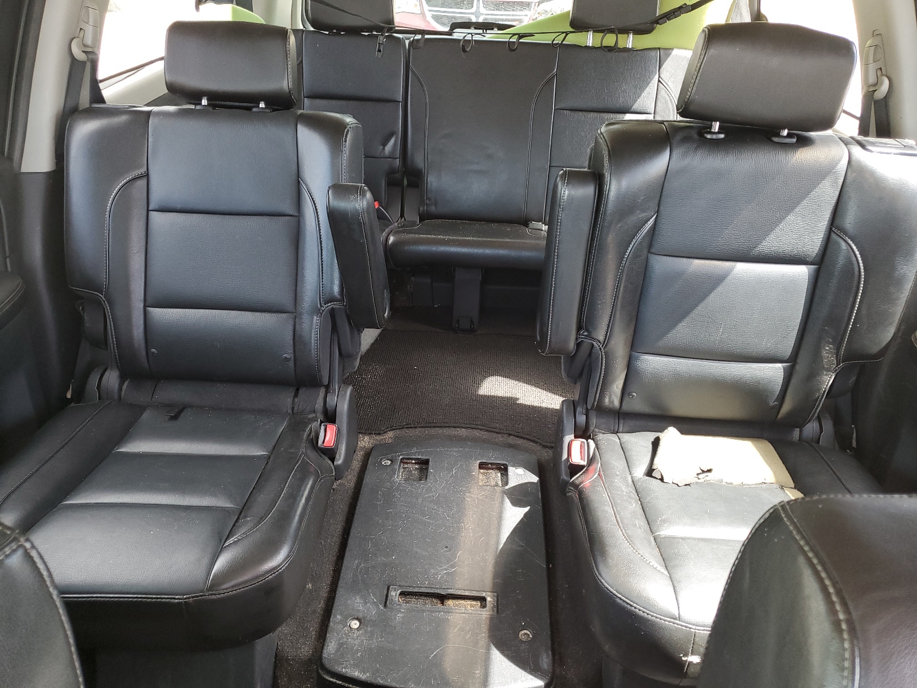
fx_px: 689
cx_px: 458
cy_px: 344
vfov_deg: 53.1
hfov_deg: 67.3
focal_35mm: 26
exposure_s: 1/60.2
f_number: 1.5
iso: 83
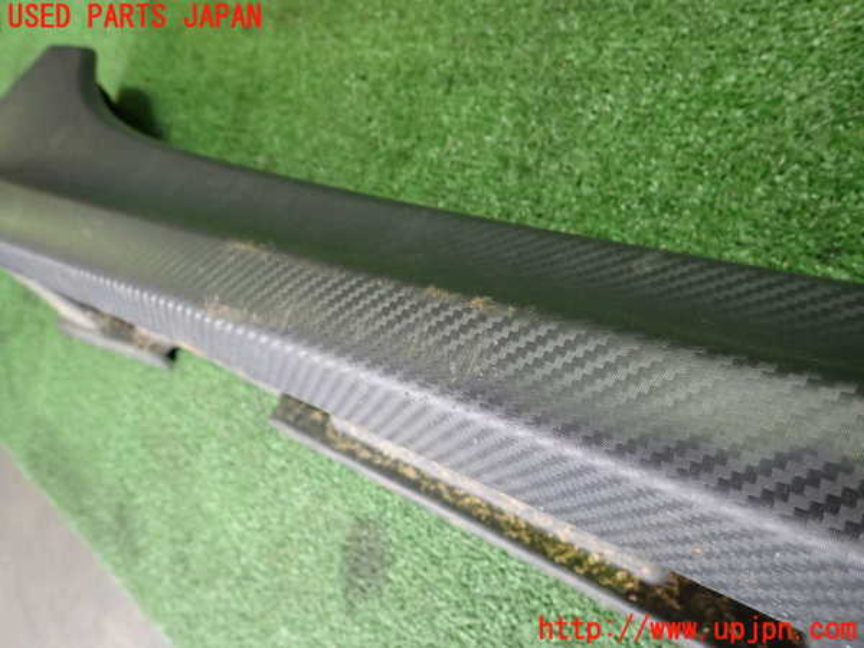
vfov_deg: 54.9
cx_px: 432
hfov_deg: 69.4
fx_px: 624
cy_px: 324
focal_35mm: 25
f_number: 2
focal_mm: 4.5
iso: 400
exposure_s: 1/30
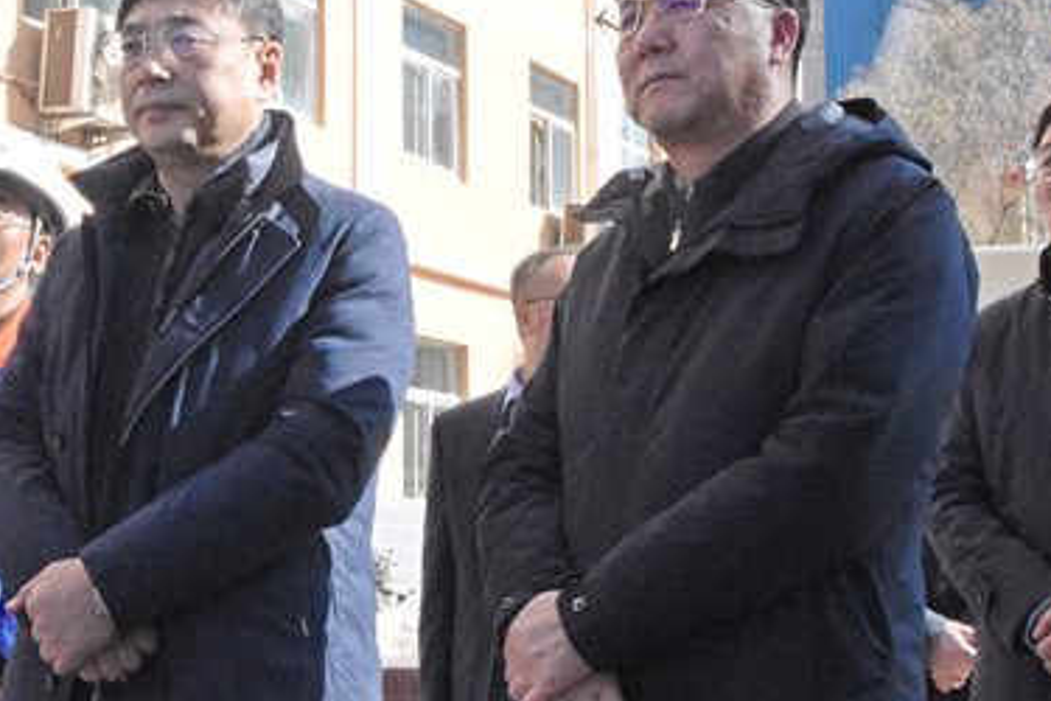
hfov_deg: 25.6
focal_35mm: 78
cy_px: 261
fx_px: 2277
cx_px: 238
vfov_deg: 17.5
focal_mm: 26
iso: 5000
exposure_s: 1/1250
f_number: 18
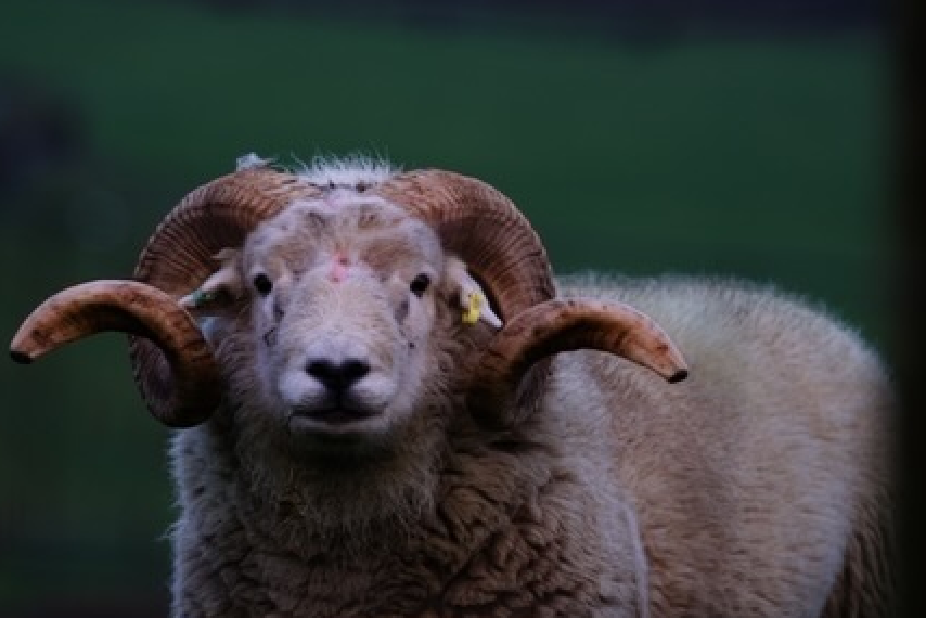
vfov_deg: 4.6
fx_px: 7719
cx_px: 358
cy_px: 411
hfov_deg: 6.9
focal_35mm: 300
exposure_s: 1/250
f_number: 4
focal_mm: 200
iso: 800
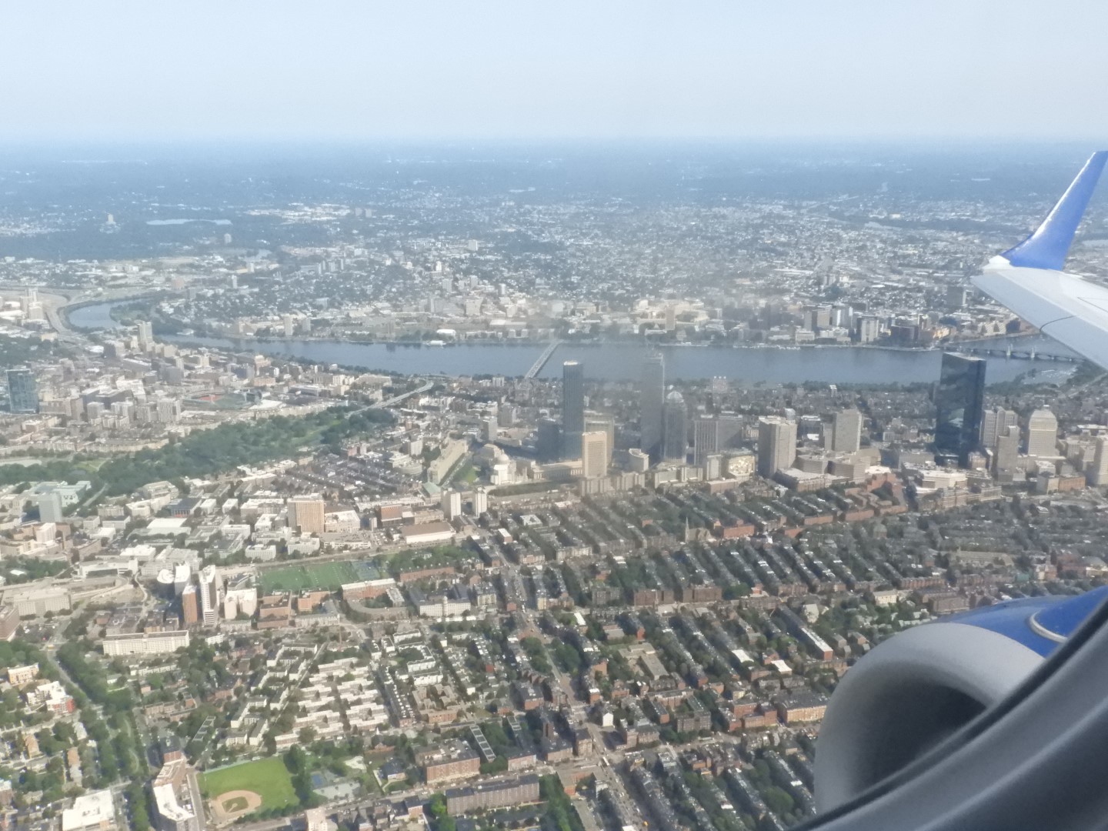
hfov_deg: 52.6
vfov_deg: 40.7
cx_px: 554
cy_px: 416
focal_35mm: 35
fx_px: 1120
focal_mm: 6.3
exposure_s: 1/1600
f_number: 6.7
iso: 1600
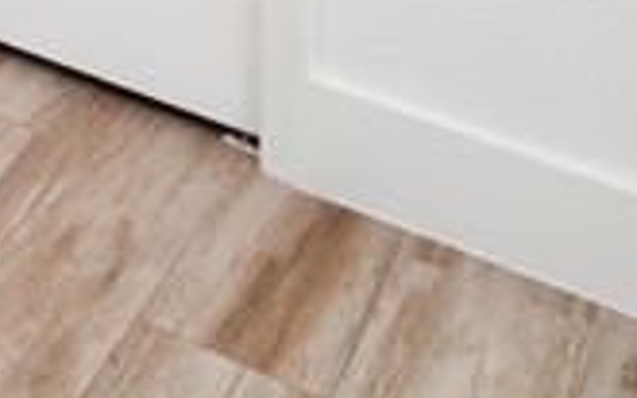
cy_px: -800
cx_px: -463
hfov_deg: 18.4
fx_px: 1597
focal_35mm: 92
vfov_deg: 10.3
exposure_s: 1/5
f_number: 7.1
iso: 200
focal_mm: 7
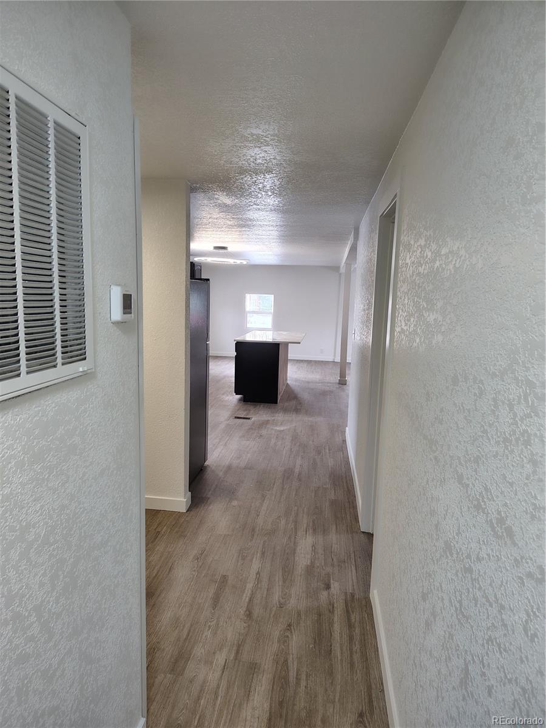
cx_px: 273
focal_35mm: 24
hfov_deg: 56.8
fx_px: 505
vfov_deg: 71.6
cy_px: 364
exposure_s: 1/120
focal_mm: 5.56
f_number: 1.8
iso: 418
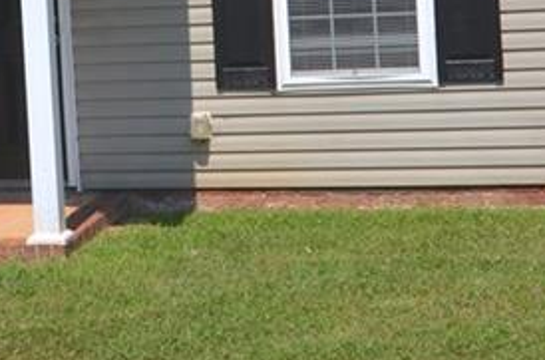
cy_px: -59
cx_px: 64
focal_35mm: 101
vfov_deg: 13.2
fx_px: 1525
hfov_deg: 19.9
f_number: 10
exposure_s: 1/250
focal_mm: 18
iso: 100
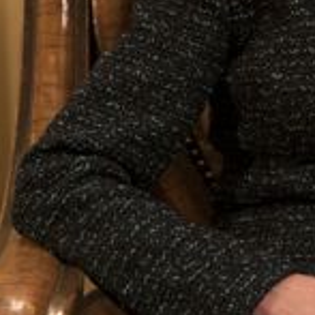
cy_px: -4
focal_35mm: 167
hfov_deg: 10.2
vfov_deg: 10.4
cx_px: 411
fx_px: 1719
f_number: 3.2
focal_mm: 42
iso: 2500
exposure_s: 1/125
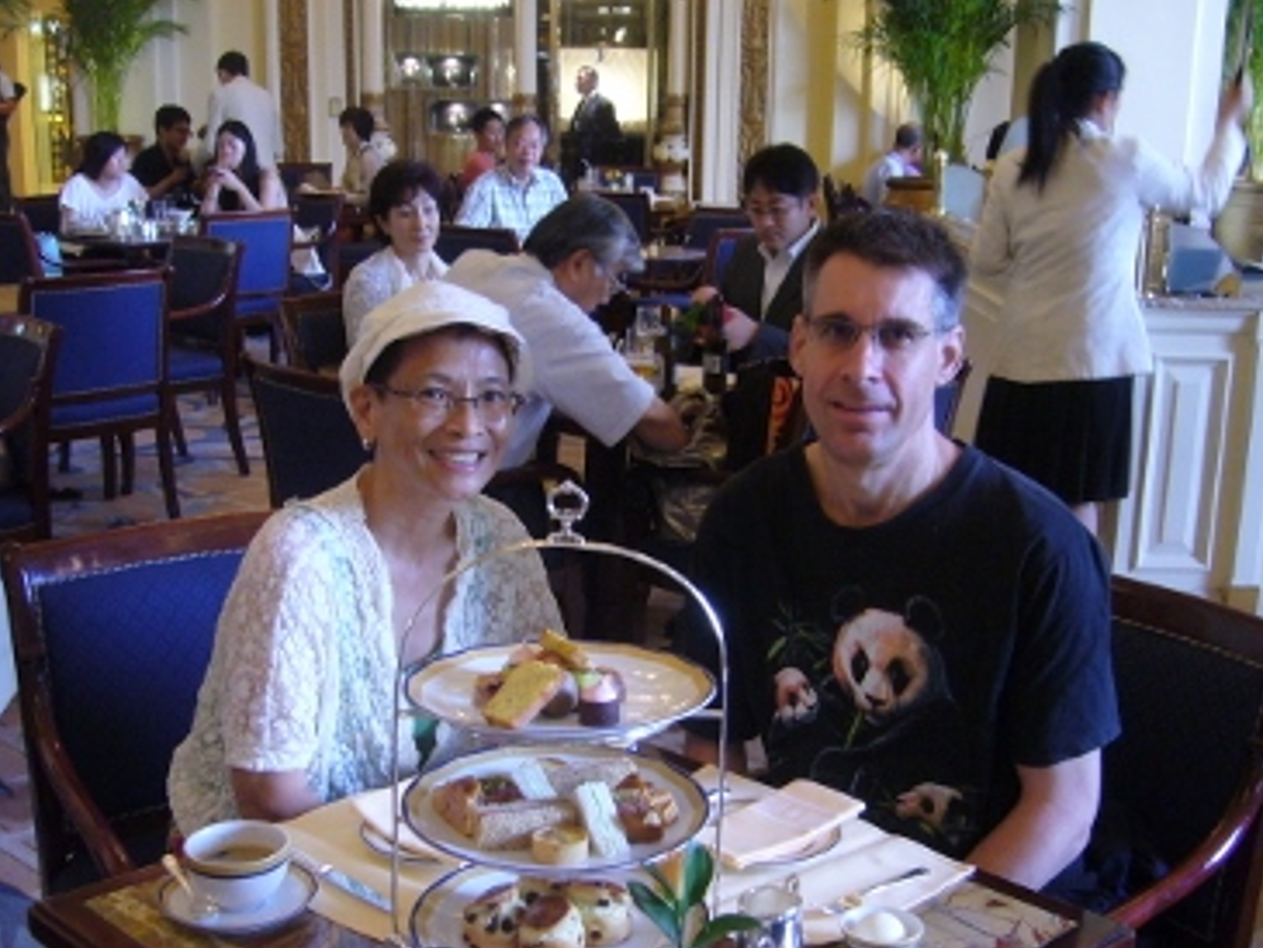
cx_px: 606
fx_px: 1679
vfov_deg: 31.4
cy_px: 588
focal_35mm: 46
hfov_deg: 41.2
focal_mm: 5.8
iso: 200
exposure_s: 1/8
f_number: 2.8
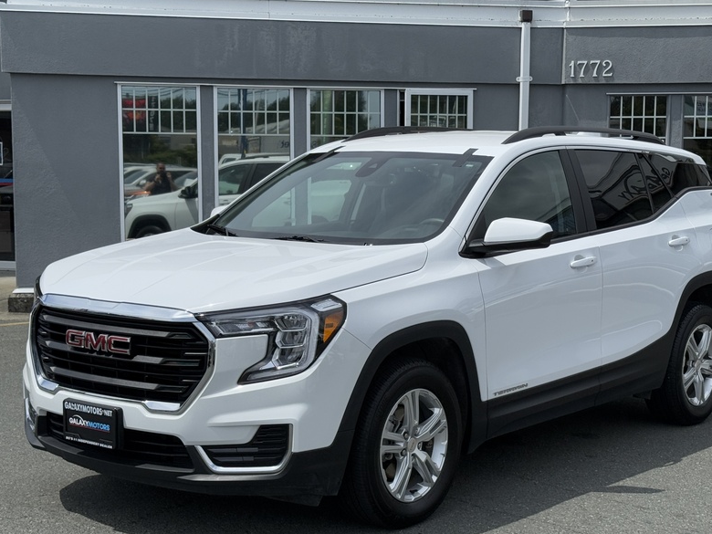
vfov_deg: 23.3
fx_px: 1296
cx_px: 390
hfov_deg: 30.7
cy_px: 299
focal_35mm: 63
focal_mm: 6.76
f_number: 1.78
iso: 64
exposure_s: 1/9901
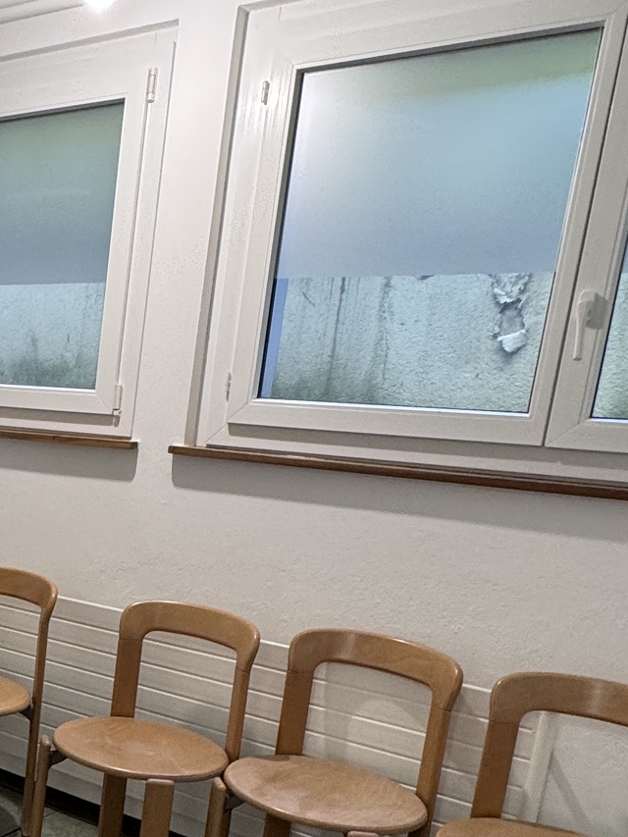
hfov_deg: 29.8
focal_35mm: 42
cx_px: -109
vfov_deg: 43.7
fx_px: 1016
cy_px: 604
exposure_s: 1/50
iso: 200
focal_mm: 2.22
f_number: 2.2
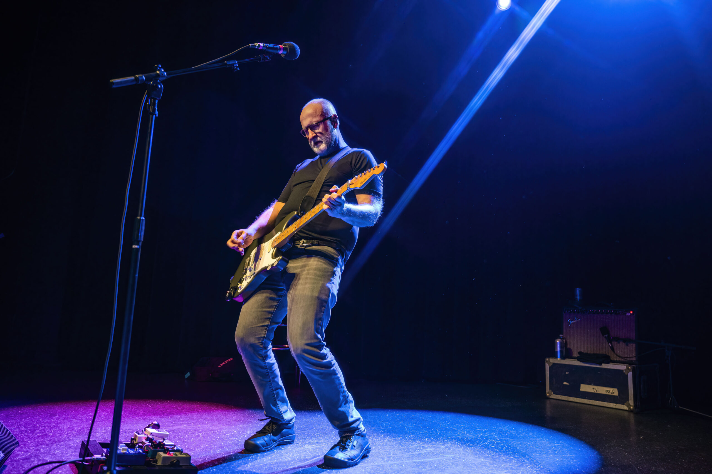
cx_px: 356
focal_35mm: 26
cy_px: 237
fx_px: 514
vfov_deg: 49.5
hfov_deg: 69.4
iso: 2500
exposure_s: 1/160
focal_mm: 26
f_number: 2.8
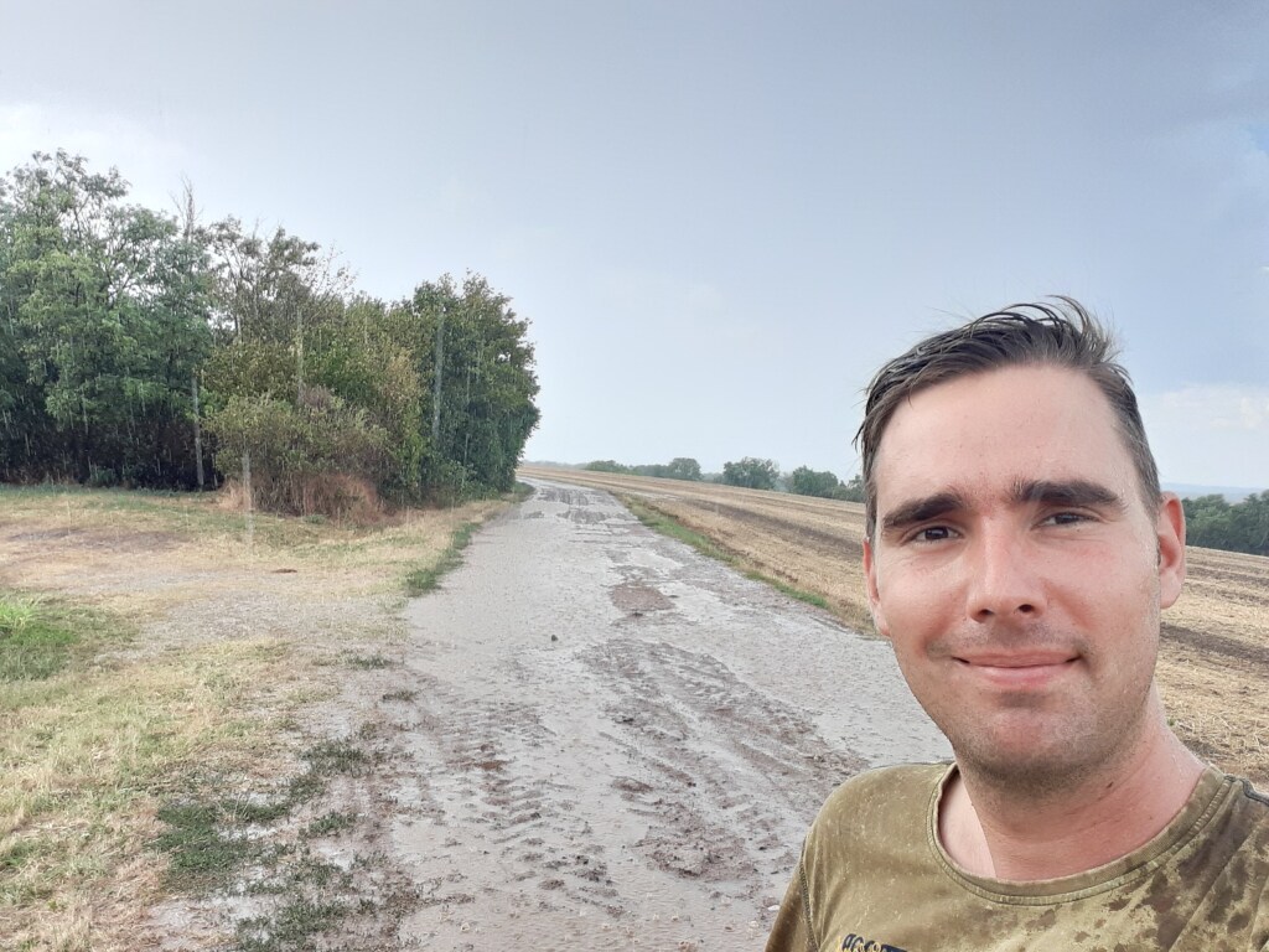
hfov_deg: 58.4
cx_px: 634
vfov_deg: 45.4
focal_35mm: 31
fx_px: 1136
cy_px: 476
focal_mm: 2.61
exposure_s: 1/169
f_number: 2
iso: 40
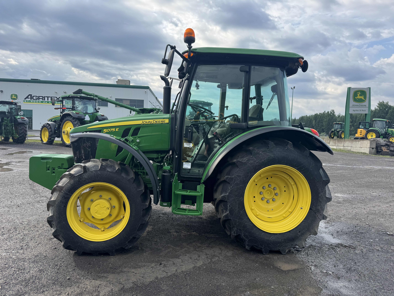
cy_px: 148
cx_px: 197
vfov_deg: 56.8
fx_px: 273
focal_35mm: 24
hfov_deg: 71.6
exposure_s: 1/1637
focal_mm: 6.76
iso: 80
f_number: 1.78
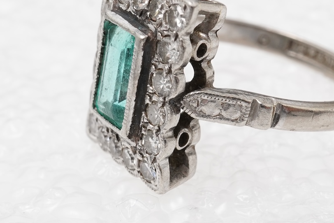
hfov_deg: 18.7
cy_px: 100
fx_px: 1012
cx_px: 231
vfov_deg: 12.6
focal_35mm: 109
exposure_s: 1/125
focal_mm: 30
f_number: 22
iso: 320
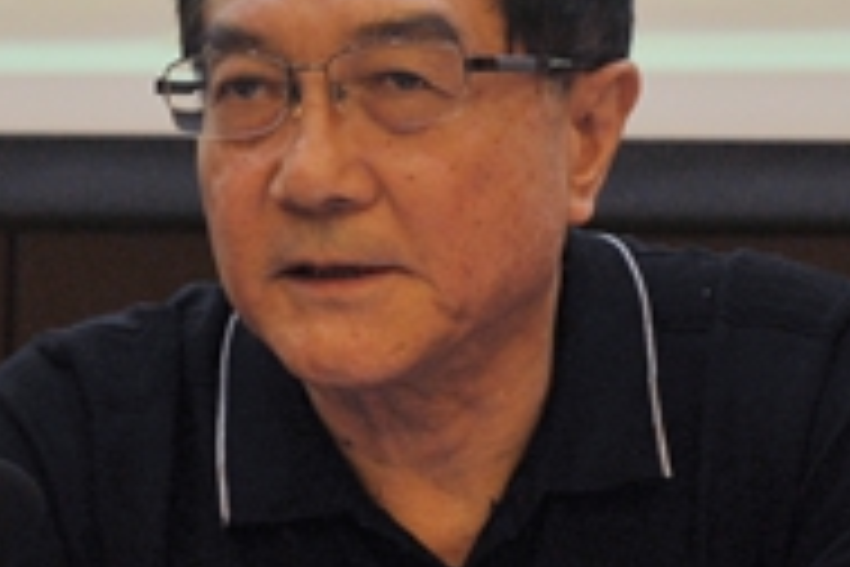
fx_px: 3848
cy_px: 351
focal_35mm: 163
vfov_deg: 8.4
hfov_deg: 12.6
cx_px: 382
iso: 1600
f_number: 4
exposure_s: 1/160
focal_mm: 55
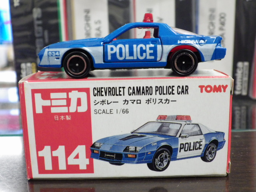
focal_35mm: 50
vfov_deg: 29.1
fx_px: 370
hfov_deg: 38.2
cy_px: 96
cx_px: 128
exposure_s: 1/30
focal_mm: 9
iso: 800
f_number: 3.8
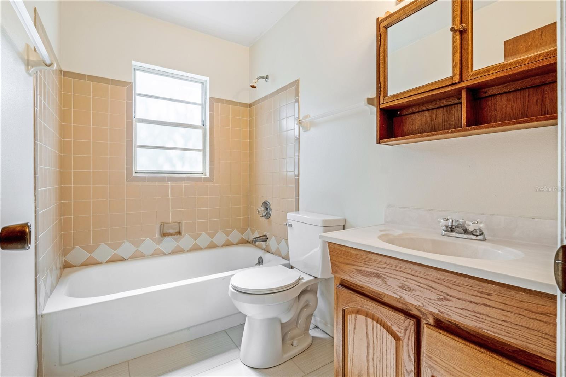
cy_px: 188
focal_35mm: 16
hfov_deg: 95.0
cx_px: 283
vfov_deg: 72.0
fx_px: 259
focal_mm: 11
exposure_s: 1/125
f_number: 9
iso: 250
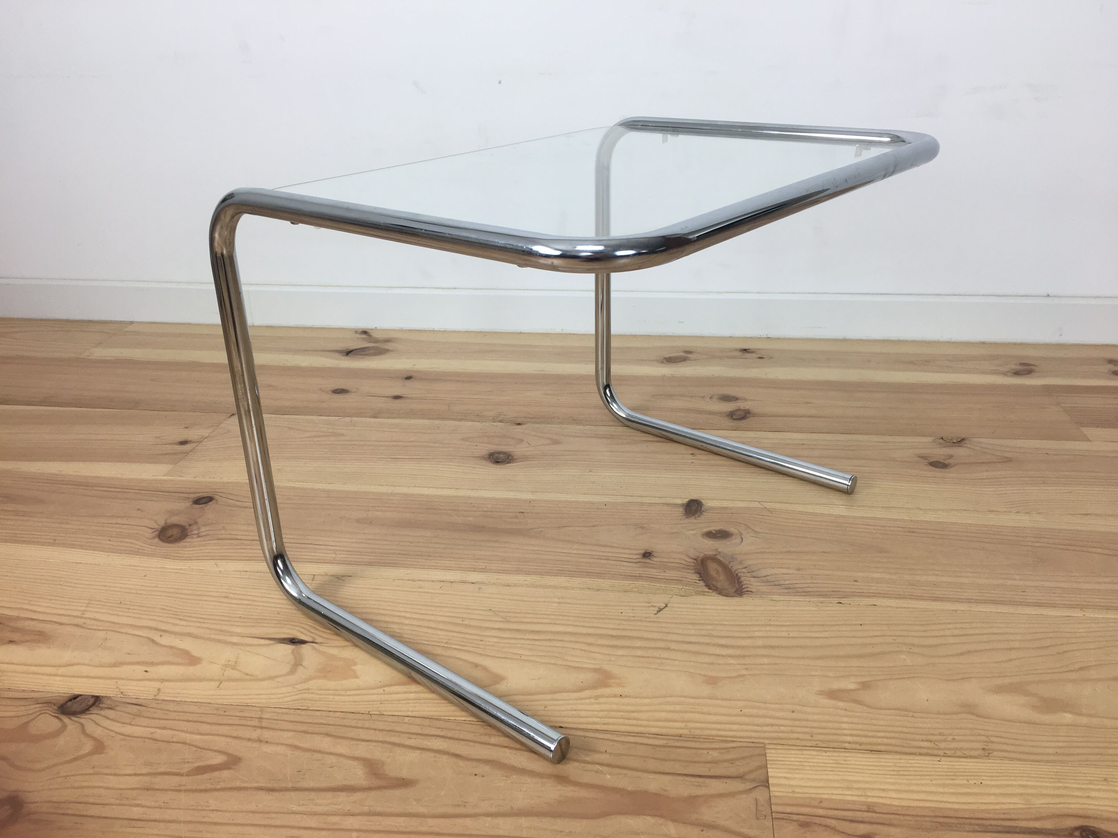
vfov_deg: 48.2
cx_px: 559
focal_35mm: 29
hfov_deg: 61.7
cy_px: 419
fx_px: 937
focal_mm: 4.15
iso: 32
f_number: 2.2
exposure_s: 1/50
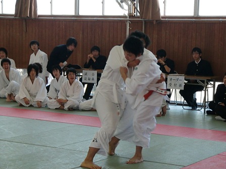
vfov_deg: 16.6
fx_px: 581
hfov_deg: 22.0
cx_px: 113
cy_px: 84
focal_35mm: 89
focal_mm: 16
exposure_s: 1/80
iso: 400
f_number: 4.8
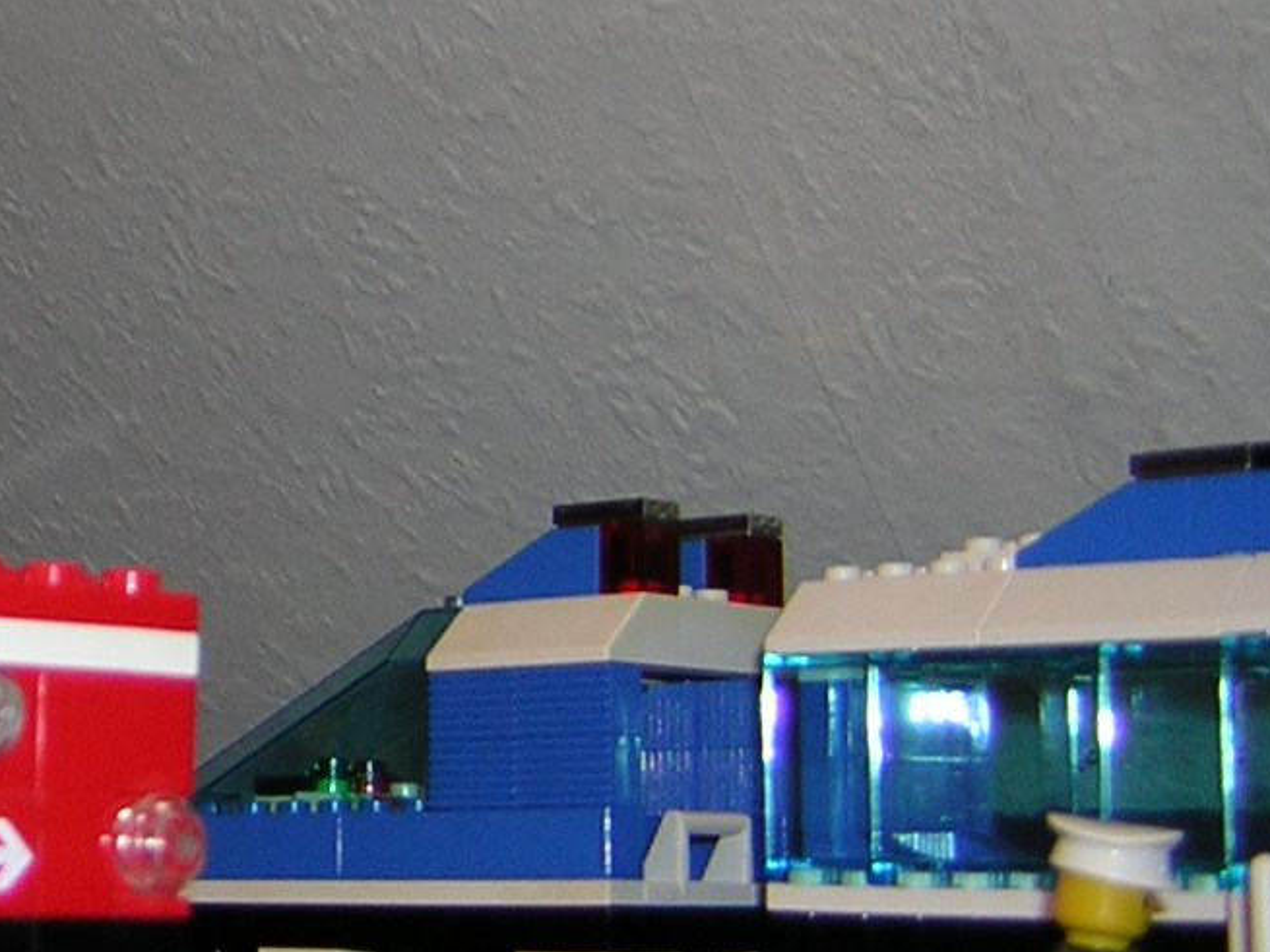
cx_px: 165
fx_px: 3228
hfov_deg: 21.8
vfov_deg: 16.8
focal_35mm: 88
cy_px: 446
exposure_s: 1/60.1
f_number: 2.6
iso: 50
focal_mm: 4.7
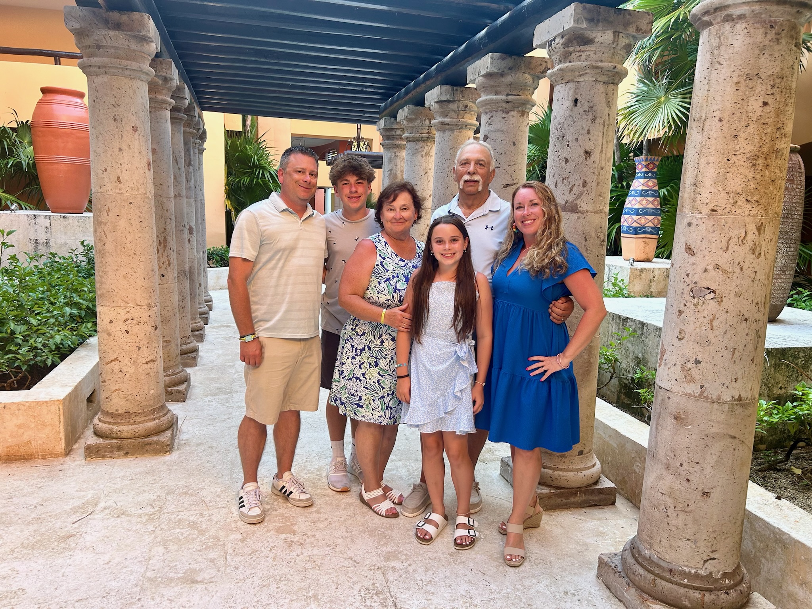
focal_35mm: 26
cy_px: 304
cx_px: 406
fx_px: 610
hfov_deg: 67.3
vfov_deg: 53.1
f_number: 1.5
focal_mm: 5.7
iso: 64
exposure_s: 1/121
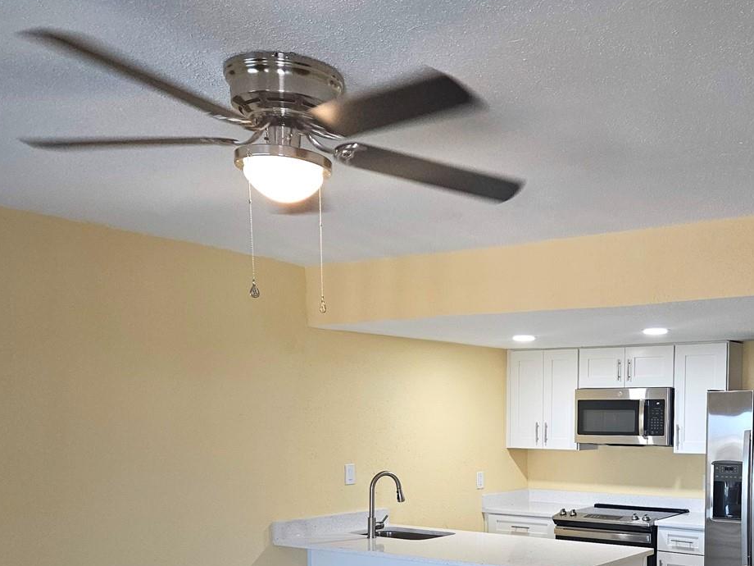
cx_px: 541
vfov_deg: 34.7
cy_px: 466
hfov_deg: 45.6
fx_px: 871
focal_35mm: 40
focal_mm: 5.4
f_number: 1.8
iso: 200
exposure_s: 1/120
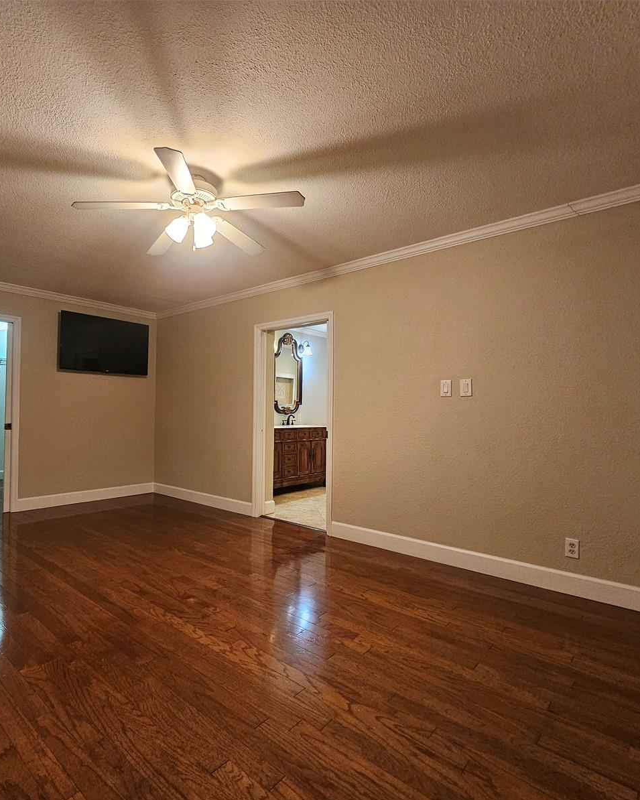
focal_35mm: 17
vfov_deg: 89.6
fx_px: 403
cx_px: 259
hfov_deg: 76.2
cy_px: 401
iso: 400
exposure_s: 1/60
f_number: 2.2
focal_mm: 2.2
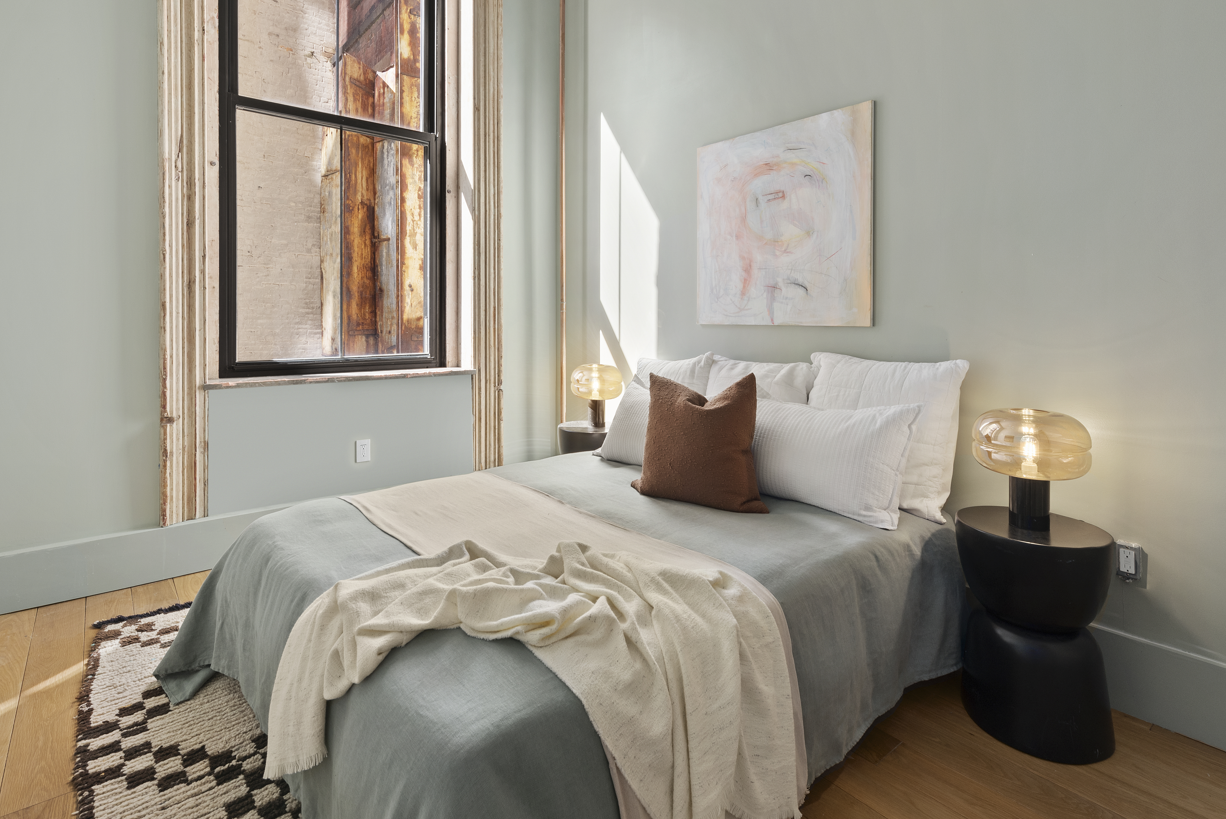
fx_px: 613
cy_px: 321
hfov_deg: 89.9
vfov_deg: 66.7
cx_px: 575
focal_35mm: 18
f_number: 11
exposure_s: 1/4
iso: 250
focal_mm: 14
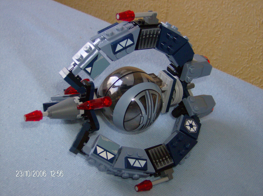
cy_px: 98
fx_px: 349
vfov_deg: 31.4
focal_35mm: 46
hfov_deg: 41.3
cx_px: 132
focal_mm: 7.7
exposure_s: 1/74
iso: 200
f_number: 3.1
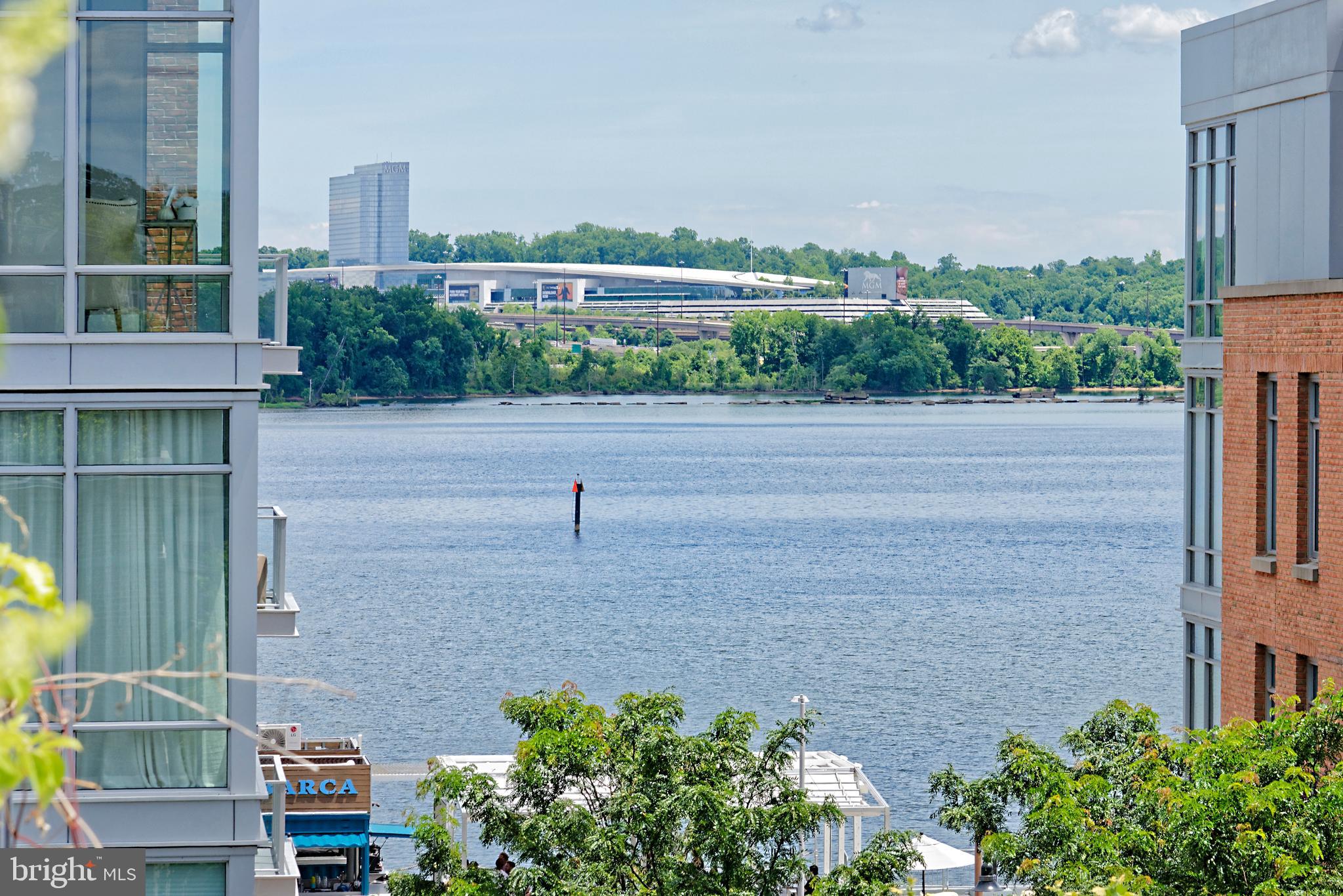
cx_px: 672
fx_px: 3656
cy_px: 448
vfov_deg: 14.0
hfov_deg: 20.8
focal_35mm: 98
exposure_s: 1/250
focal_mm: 98
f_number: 13
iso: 320
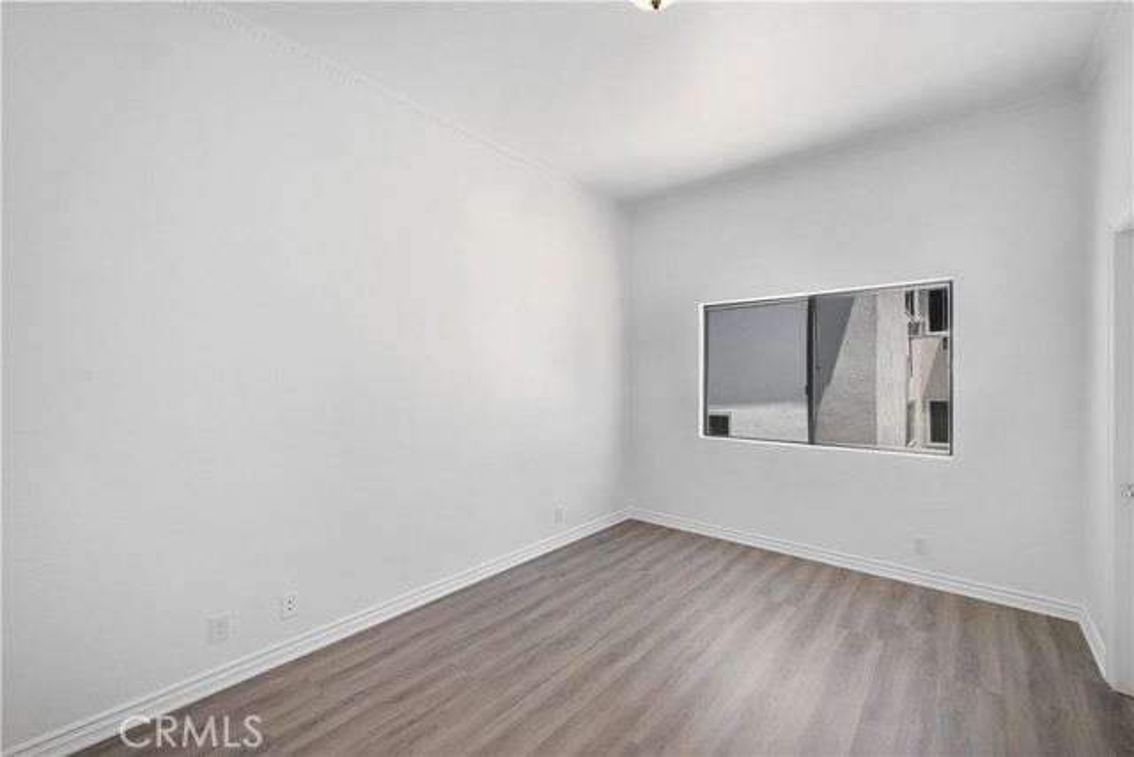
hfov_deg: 100.4
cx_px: 567
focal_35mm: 15
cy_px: 378
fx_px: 473
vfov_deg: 77.4
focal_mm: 15
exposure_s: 1/30
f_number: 8
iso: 125
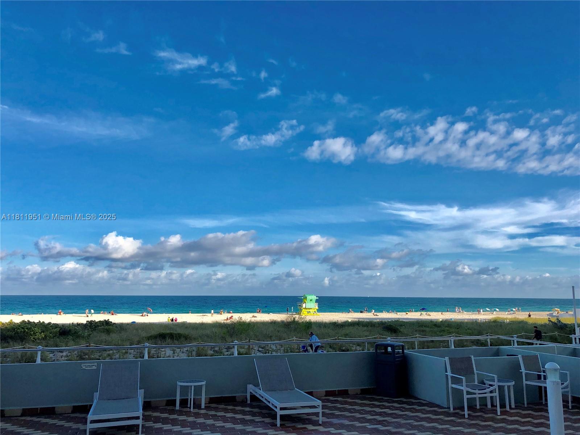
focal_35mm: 28
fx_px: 469
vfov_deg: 49.7
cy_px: 218
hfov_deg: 63.4
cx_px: 290
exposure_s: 1/2088
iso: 20
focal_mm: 4
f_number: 1.8
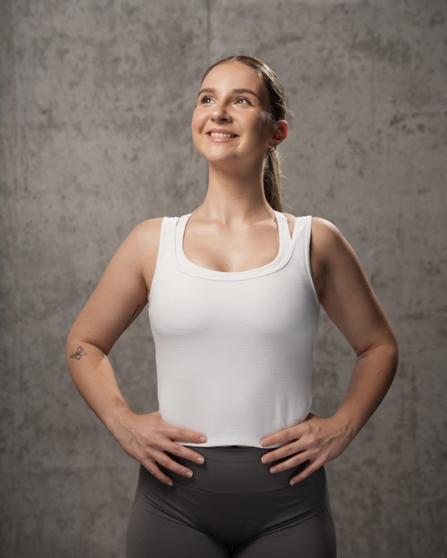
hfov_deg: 25.7
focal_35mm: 59
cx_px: 224
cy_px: 288
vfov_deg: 31.8
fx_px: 981
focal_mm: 52.3
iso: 100
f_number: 4
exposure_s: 1/250
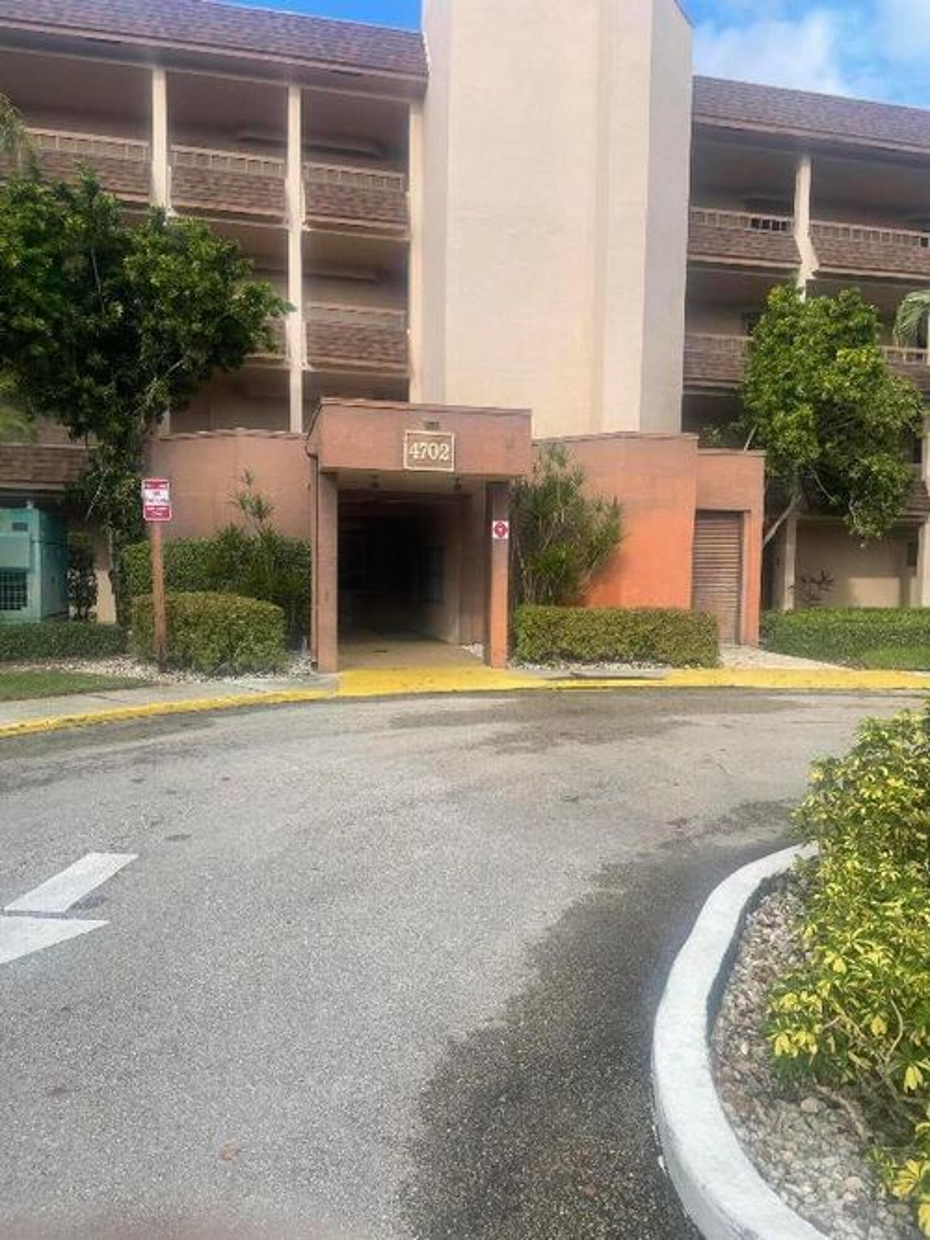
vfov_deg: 67.3
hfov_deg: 53.0
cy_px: 620
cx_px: 465
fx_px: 932
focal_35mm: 26
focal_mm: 4.2
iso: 32
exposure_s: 1/1575
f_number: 1.6
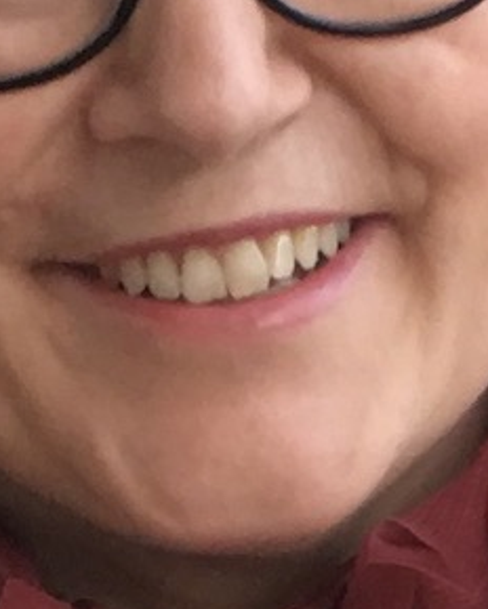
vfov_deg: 23.2
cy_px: -36
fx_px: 1408
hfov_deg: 19.6
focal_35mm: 78
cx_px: 168
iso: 32
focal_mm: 4.15
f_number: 2.2
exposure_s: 1/15
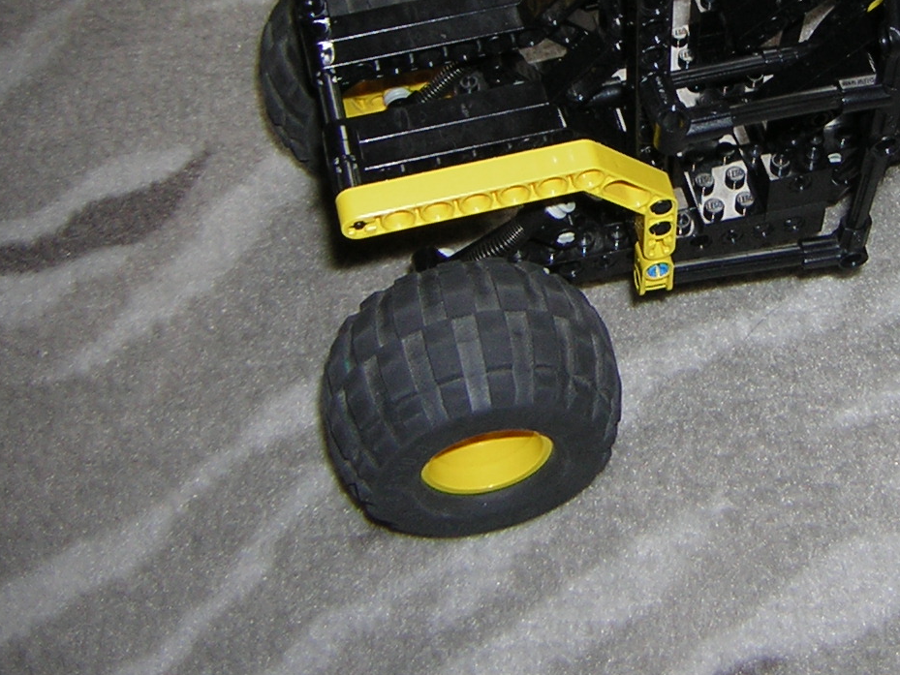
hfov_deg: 30.4
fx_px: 1612
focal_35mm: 62
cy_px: 106
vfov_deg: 23.2
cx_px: 735
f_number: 2.6
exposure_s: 1/60.1
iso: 50
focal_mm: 4.7
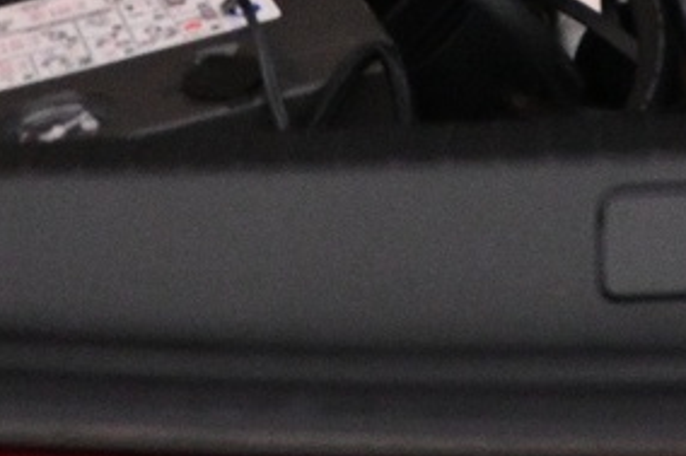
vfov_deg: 8.8
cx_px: 814
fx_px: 2609
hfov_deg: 14.5
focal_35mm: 137
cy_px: -733
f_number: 3.5
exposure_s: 1/125
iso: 3200
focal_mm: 16
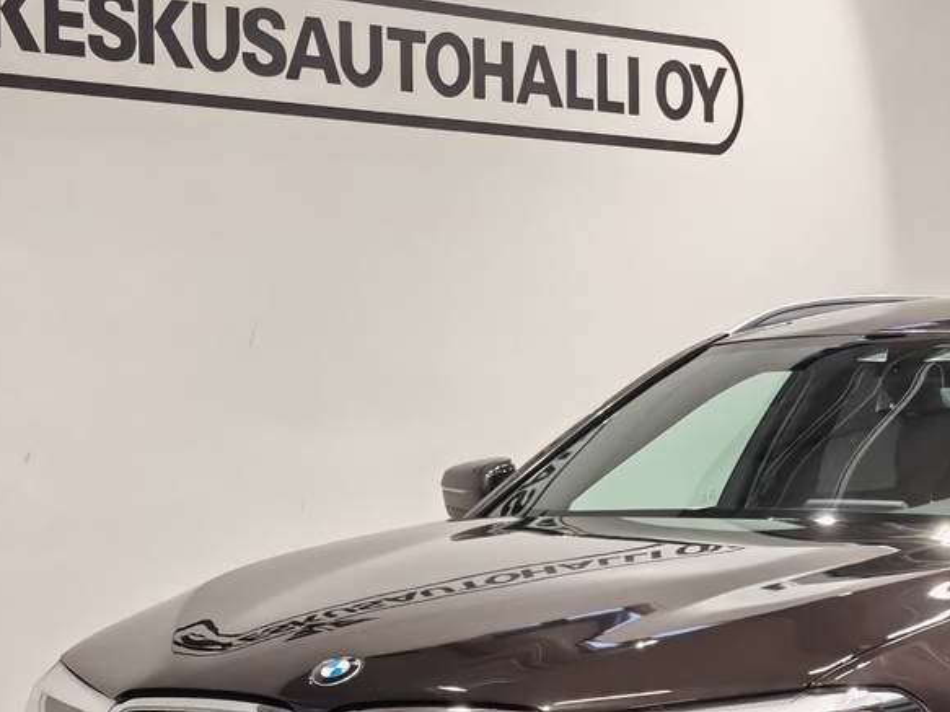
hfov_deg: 12.4
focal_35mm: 158
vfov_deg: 9.3
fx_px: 4335
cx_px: 901
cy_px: 746
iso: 125
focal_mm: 5.4
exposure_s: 1/100
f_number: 1.6
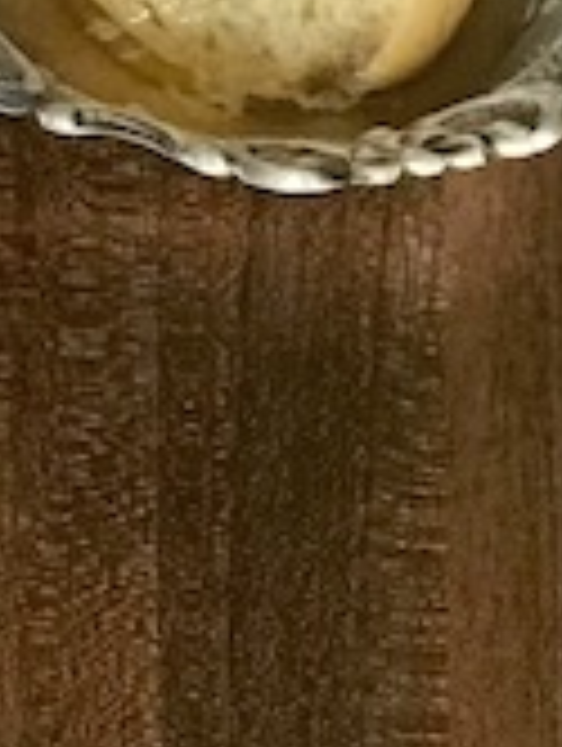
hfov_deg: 4.0
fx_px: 7903
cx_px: -827
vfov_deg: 5.4
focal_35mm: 366
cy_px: -308
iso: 50
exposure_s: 1/50
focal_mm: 6.6
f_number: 2.8
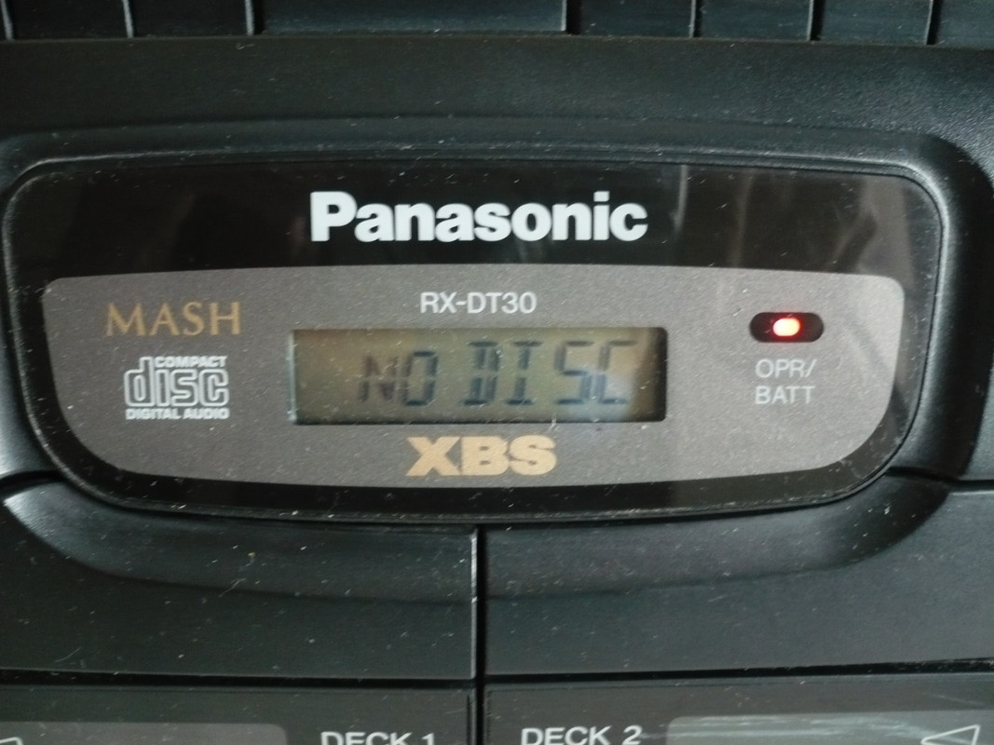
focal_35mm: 35
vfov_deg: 40.7
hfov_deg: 52.6
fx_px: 1005
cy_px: 372
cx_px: 497
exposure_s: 1/8
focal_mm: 5.8
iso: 320
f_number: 2.8
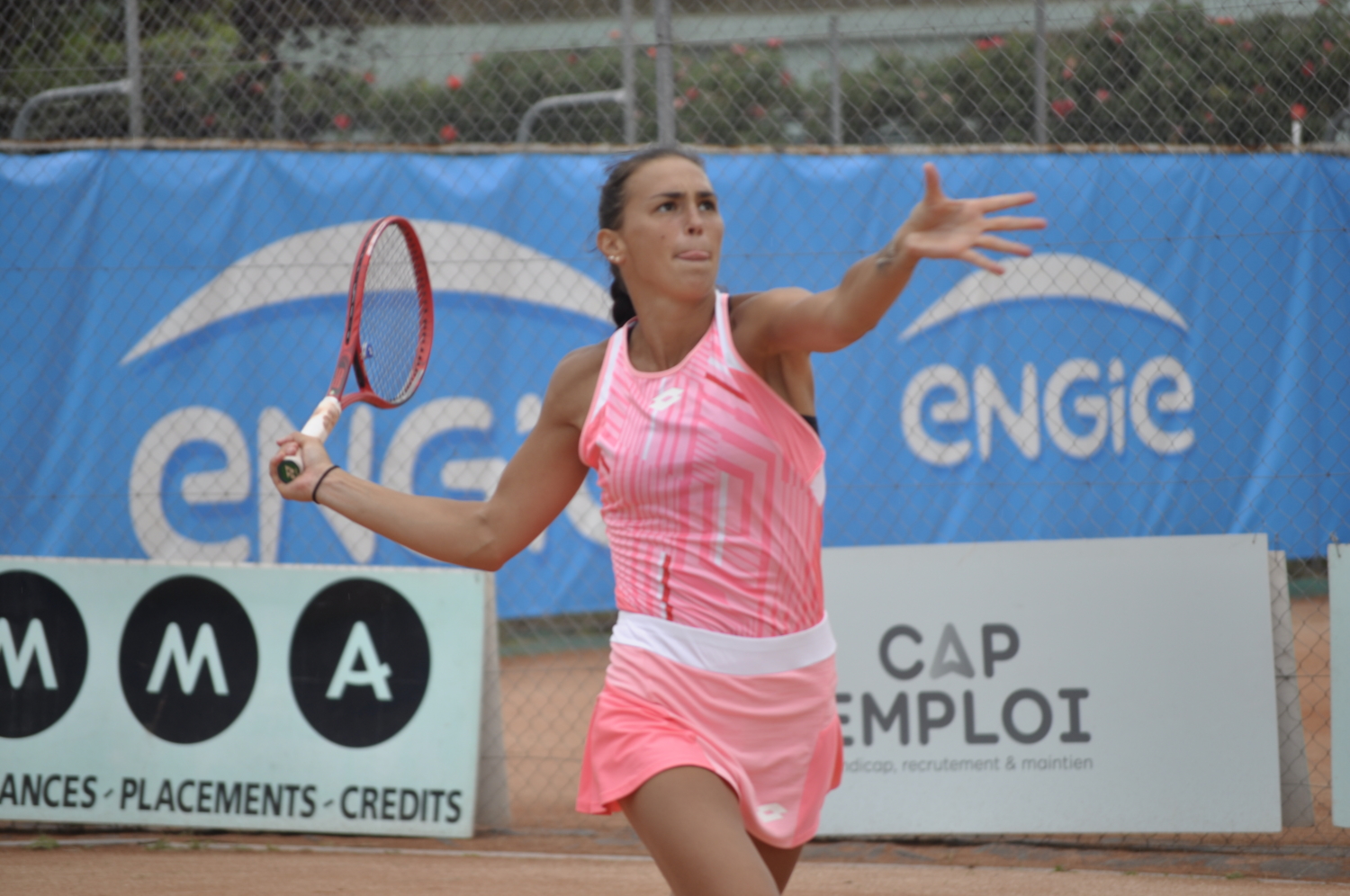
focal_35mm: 202
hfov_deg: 10.2
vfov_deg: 6.8
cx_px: 675
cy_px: 448
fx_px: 7584
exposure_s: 1/320
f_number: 5
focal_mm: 135
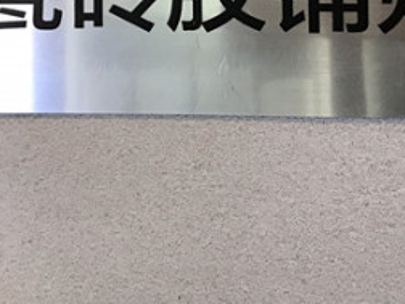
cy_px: -71
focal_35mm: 80
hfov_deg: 24.2
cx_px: 121
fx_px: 936
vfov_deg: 17.5
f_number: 1.8
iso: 32
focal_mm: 3.99
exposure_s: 1/33
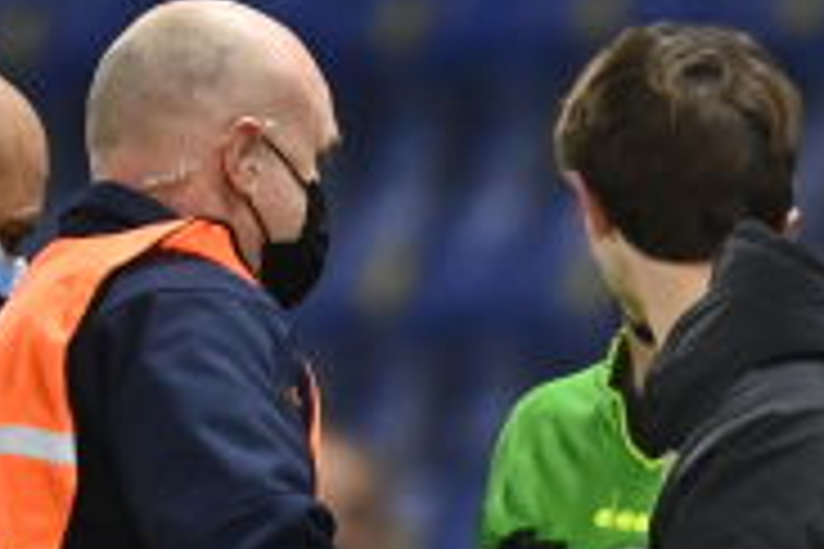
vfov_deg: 0.4
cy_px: 1060
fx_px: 71728
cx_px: 1238
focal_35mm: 3134
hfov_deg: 0.7
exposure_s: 1/2000
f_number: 4
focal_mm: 560
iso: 6400
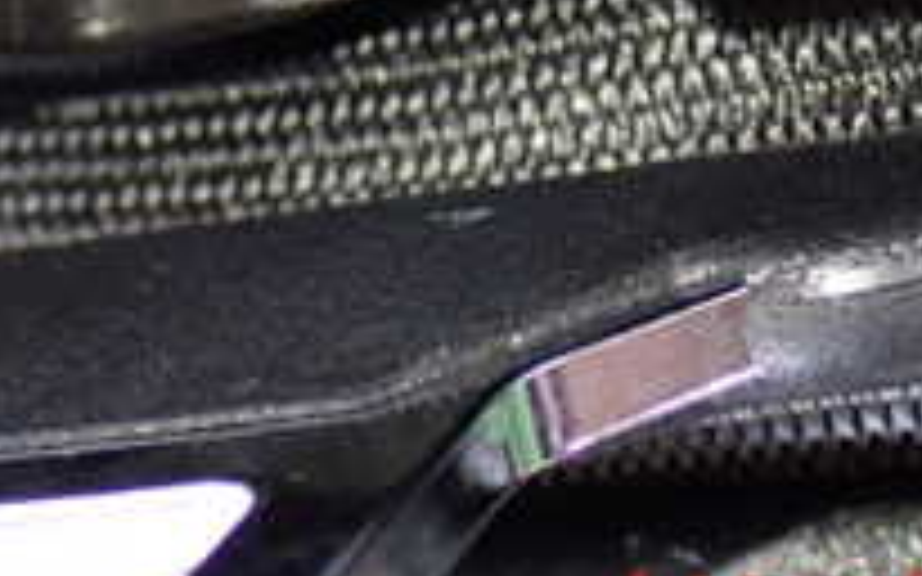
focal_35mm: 146
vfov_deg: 8.7
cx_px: 297
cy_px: -338
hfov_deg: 14.3
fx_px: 3668
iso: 640
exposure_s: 1/50
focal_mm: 8.4
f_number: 3.1
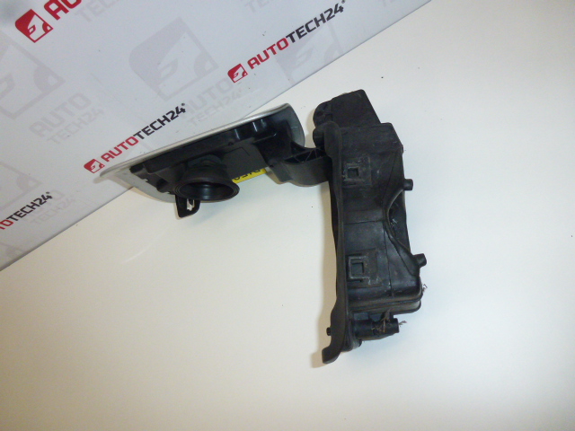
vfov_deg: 56.8
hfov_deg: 71.6
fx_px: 399
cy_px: 216
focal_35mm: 24
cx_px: 288
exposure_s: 1/640
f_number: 3.3
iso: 400
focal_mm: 4.3
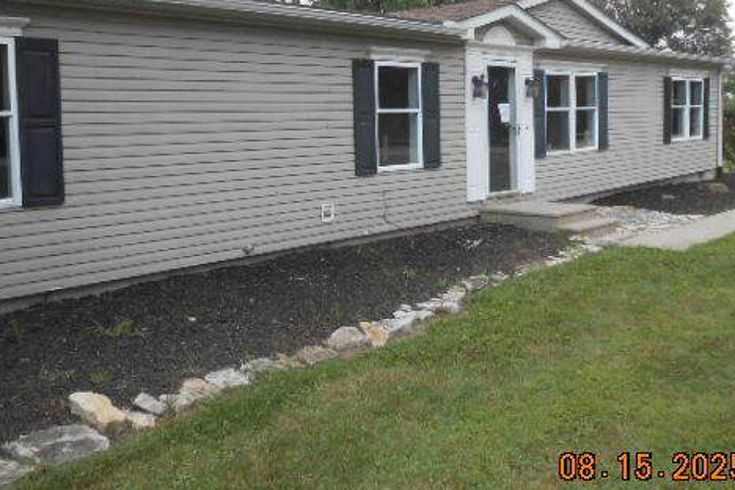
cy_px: 171
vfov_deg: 35.7
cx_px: 303
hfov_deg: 51.6
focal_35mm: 37
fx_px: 755
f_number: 3.5
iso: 80
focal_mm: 4.6
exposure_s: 1/250
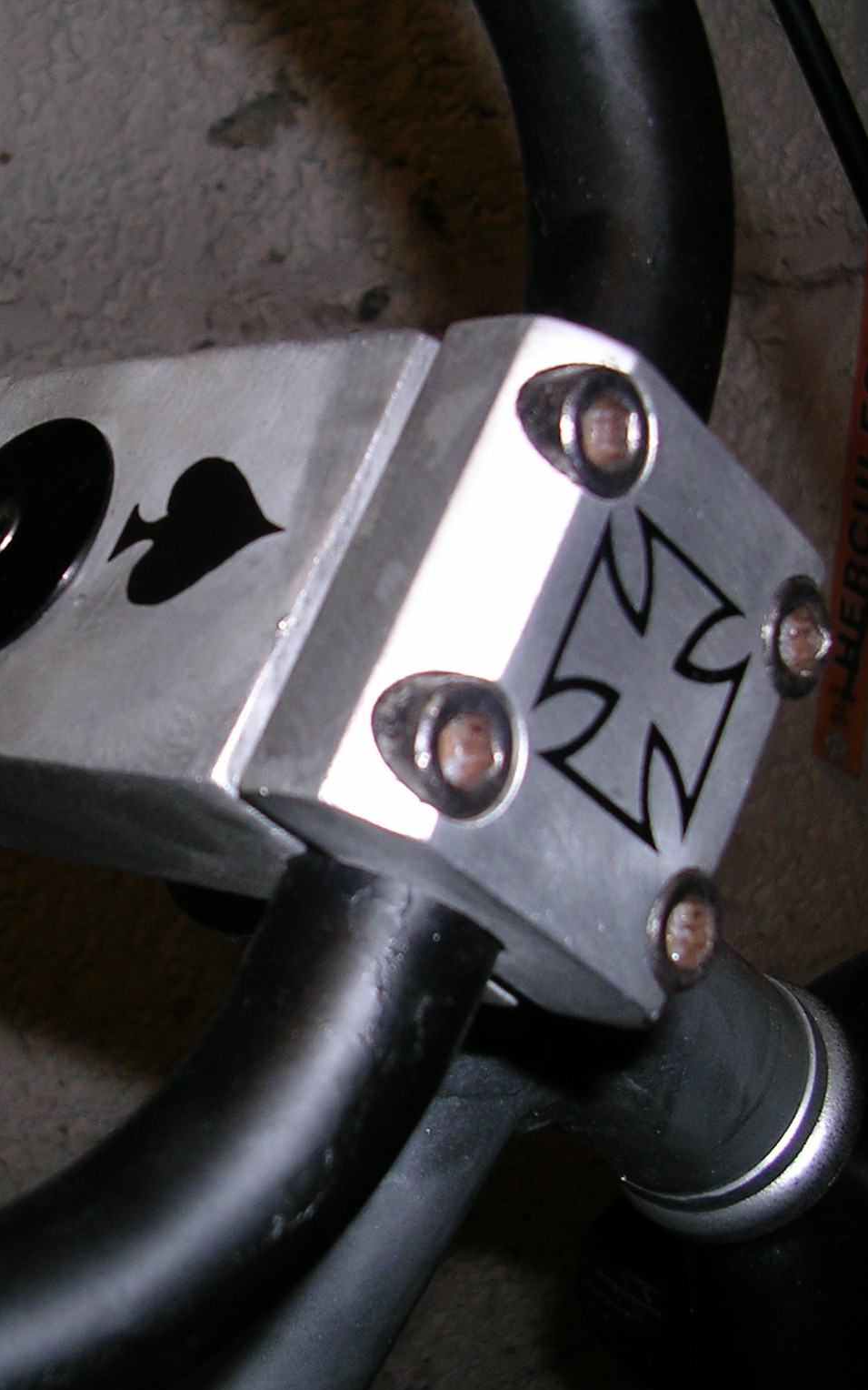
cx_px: 232
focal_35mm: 54
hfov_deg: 23.8
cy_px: 697
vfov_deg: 37.5
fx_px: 2044
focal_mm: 5.8
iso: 50
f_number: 2.8
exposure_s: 1/60.1
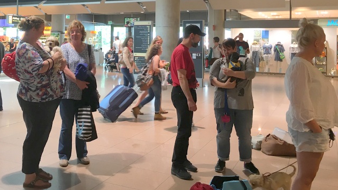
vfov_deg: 36.4
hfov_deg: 61.0
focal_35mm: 32
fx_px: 287
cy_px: 67
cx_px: 168
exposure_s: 1/33
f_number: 2.2
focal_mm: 4.15
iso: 80
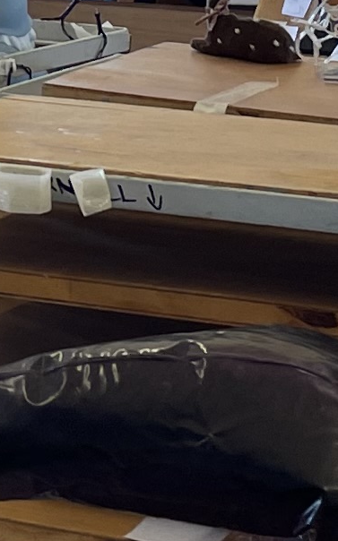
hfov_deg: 7.1
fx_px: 2714
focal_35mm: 184
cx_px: -99
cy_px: -318
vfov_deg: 10.9
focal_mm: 4.2
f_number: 1.6
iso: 32
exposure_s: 1/100
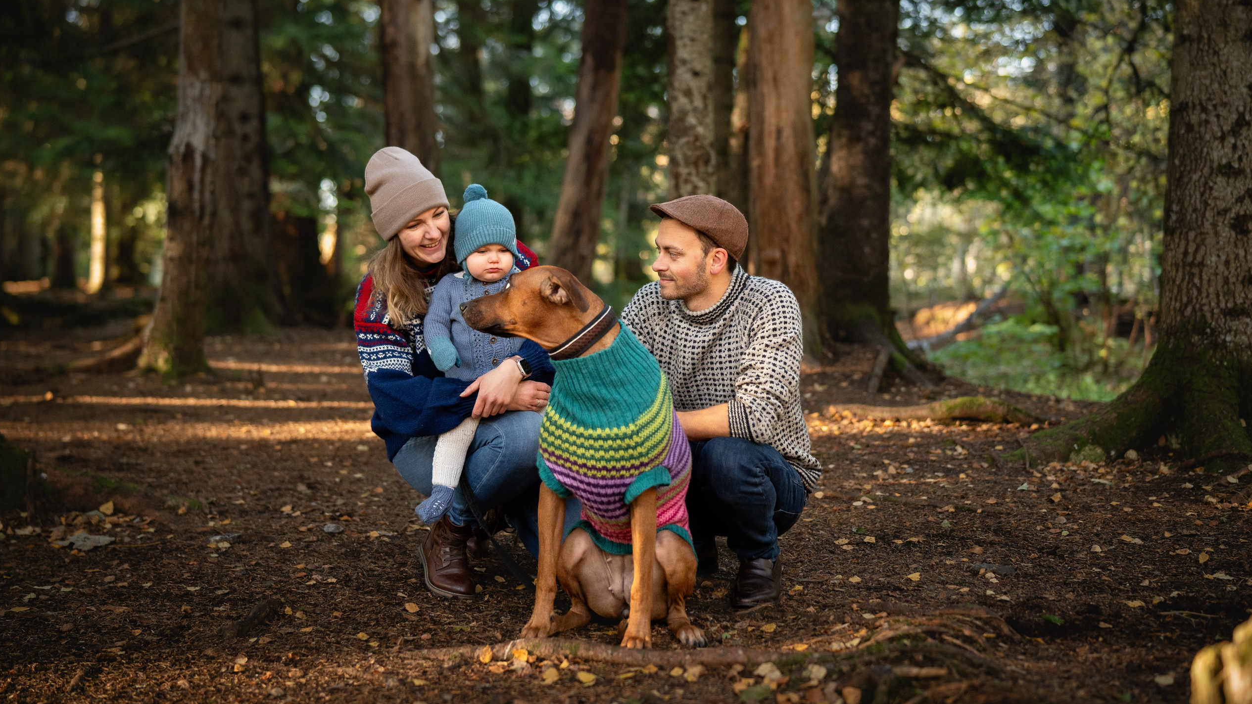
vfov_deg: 22.6
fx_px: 1759
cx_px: 629
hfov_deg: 39.2
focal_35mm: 53
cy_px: 283
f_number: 2
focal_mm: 50
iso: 2000
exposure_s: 1/500
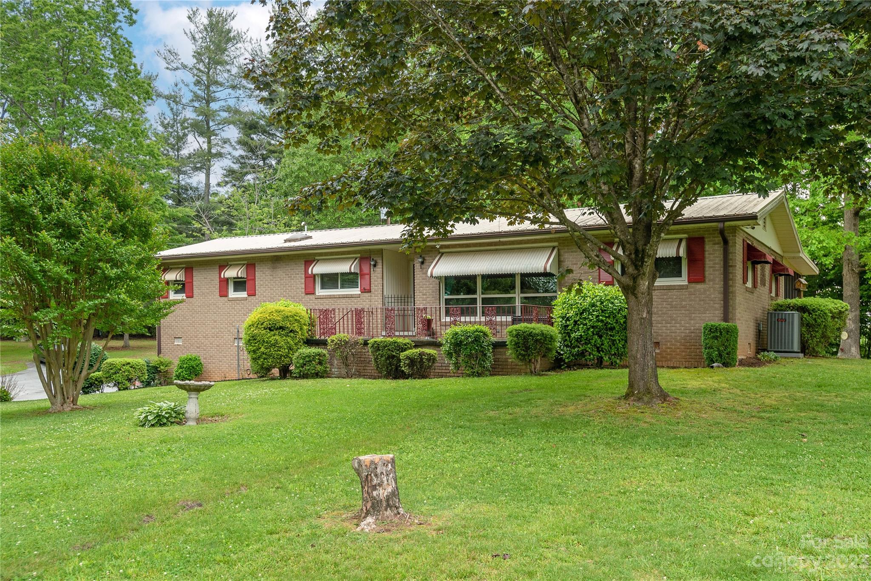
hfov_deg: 61.9
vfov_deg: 43.6
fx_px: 726
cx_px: 436
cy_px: 290
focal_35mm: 30
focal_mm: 30
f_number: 7.1
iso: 320
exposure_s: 1/250
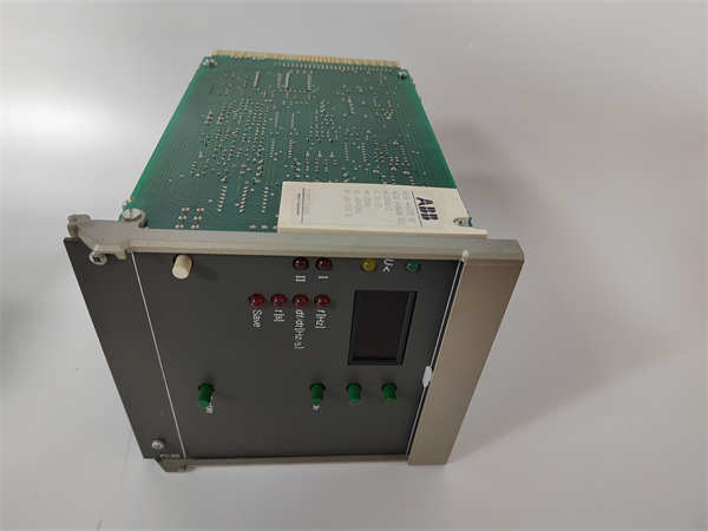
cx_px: 354
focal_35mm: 23
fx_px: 470
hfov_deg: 73.9
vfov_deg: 58.9
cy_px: 266
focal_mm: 5.52
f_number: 1.9
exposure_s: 1/100
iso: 772
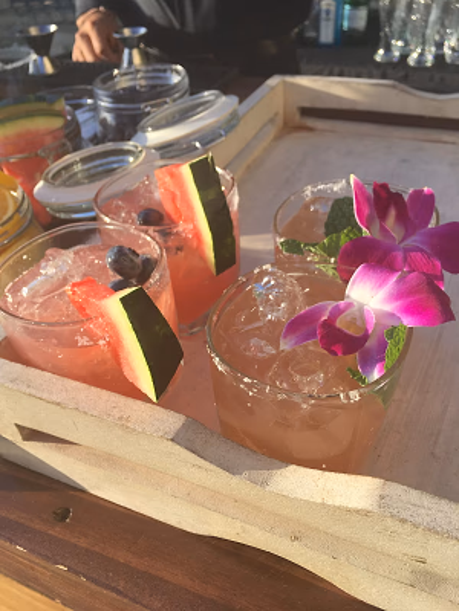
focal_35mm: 29
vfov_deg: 61.7
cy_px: 306
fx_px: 513
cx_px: 230
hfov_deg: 48.2
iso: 25
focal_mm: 4.15
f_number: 2.2
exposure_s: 1/699
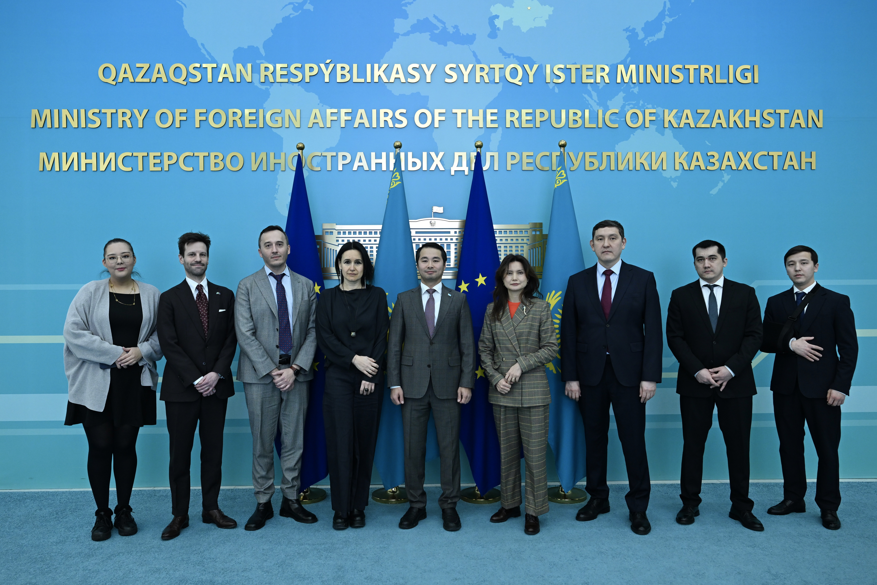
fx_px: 621
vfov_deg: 50.4
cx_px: 438
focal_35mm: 26
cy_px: 292
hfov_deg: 70.4
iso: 1250
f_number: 4.5
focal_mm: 25.5
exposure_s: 1/160
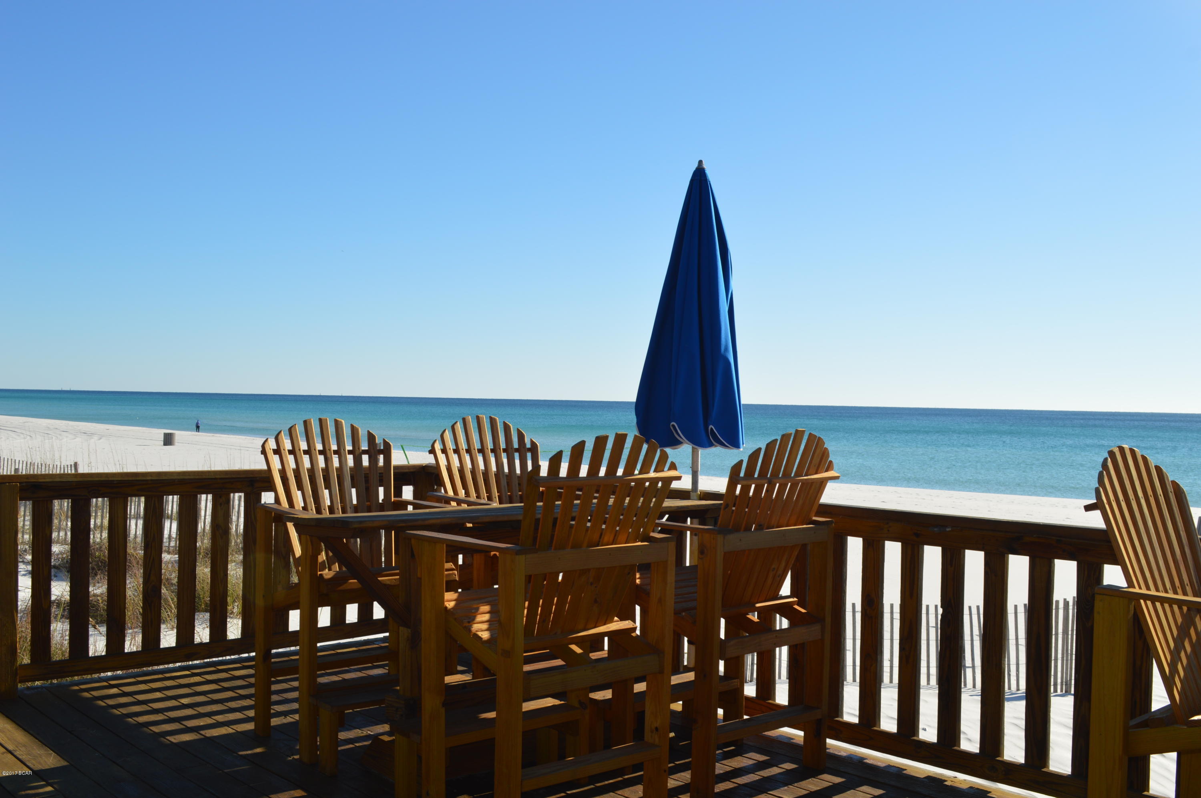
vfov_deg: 39.9
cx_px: 600
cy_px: 399
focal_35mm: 33
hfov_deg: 57.3
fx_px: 1100
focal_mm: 22
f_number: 10
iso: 100
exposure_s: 1/200
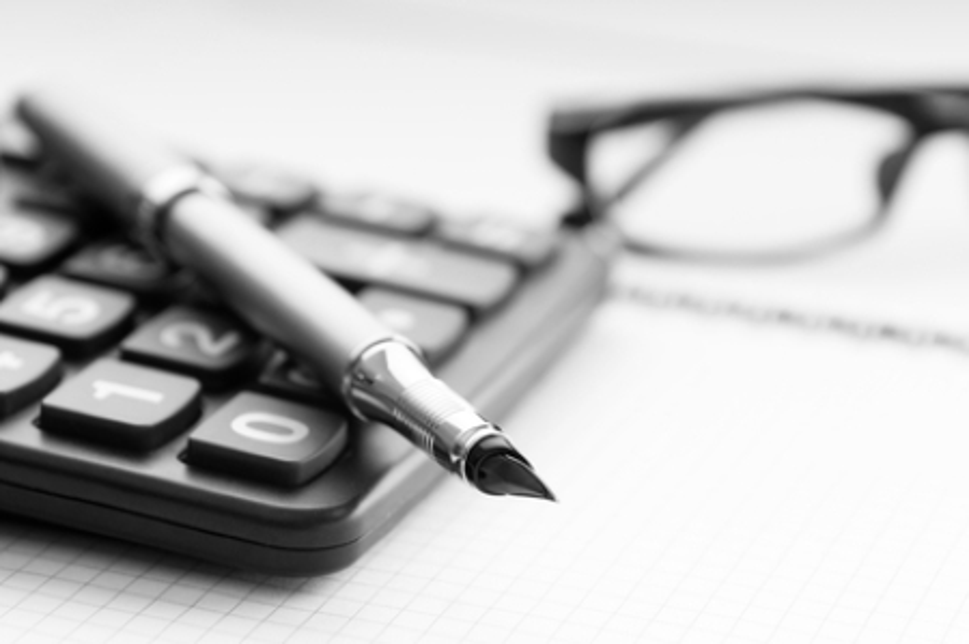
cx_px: 484
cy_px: 322
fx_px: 2823
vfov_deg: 13.0
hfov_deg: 19.5
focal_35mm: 105
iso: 200
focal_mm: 70
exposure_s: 1/200
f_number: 5.6
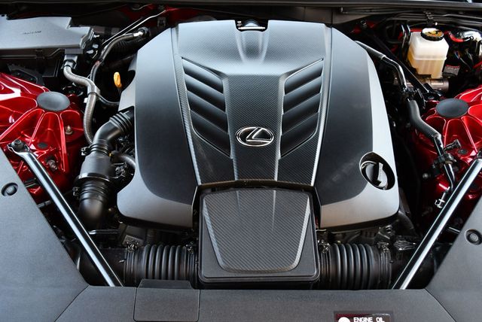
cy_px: 161
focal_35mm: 44
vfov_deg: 30.6
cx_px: 241
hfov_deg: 44.5
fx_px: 590
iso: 800
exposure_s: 1/160
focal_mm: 22
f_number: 3.8
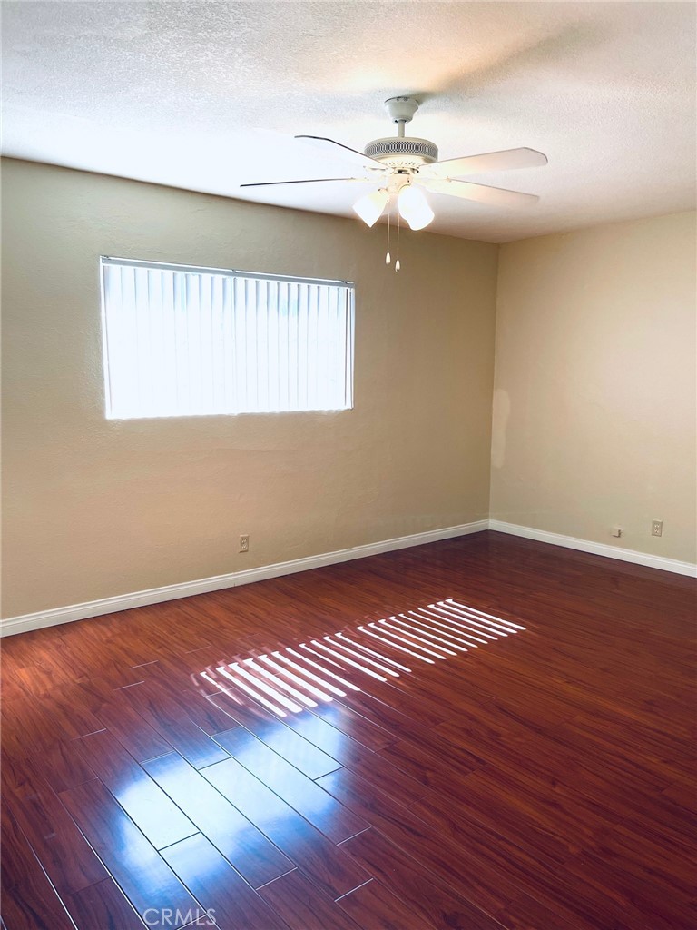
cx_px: 348
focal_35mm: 26
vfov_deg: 67.3
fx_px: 698
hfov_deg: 53.1
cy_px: 465
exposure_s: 1/139
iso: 32
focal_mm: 5.1
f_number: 1.6
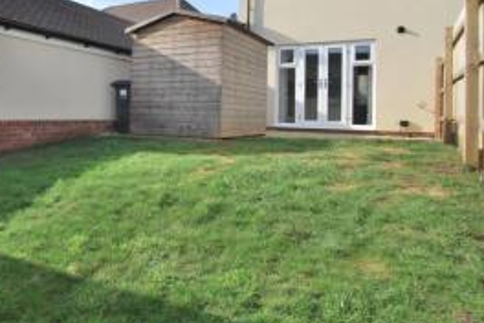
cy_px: 111
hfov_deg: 67.0
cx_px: 204
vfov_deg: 47.3
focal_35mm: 27
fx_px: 363
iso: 100
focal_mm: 10
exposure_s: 1/250
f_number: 8
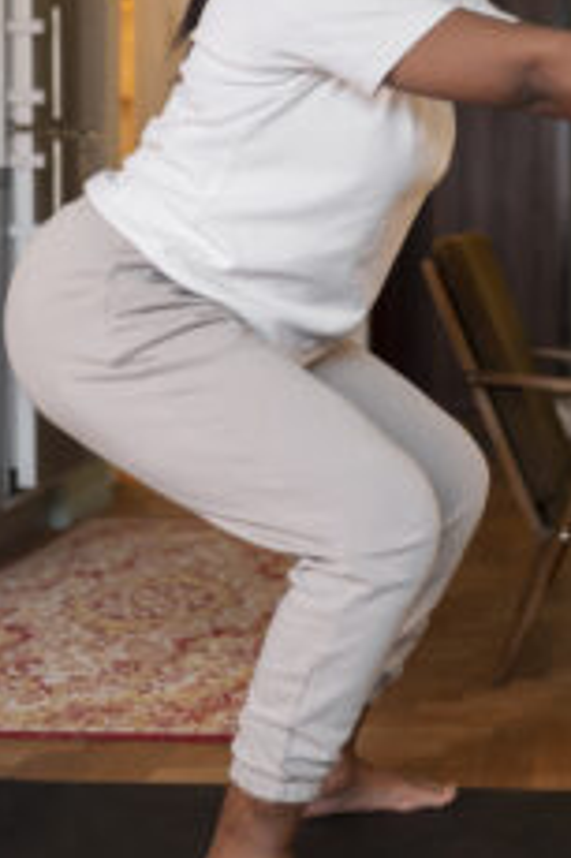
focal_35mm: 73
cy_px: 250
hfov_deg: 18.4
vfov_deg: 27.5
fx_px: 1739
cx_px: 493
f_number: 1.6
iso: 1000
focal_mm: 35
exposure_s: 1/200
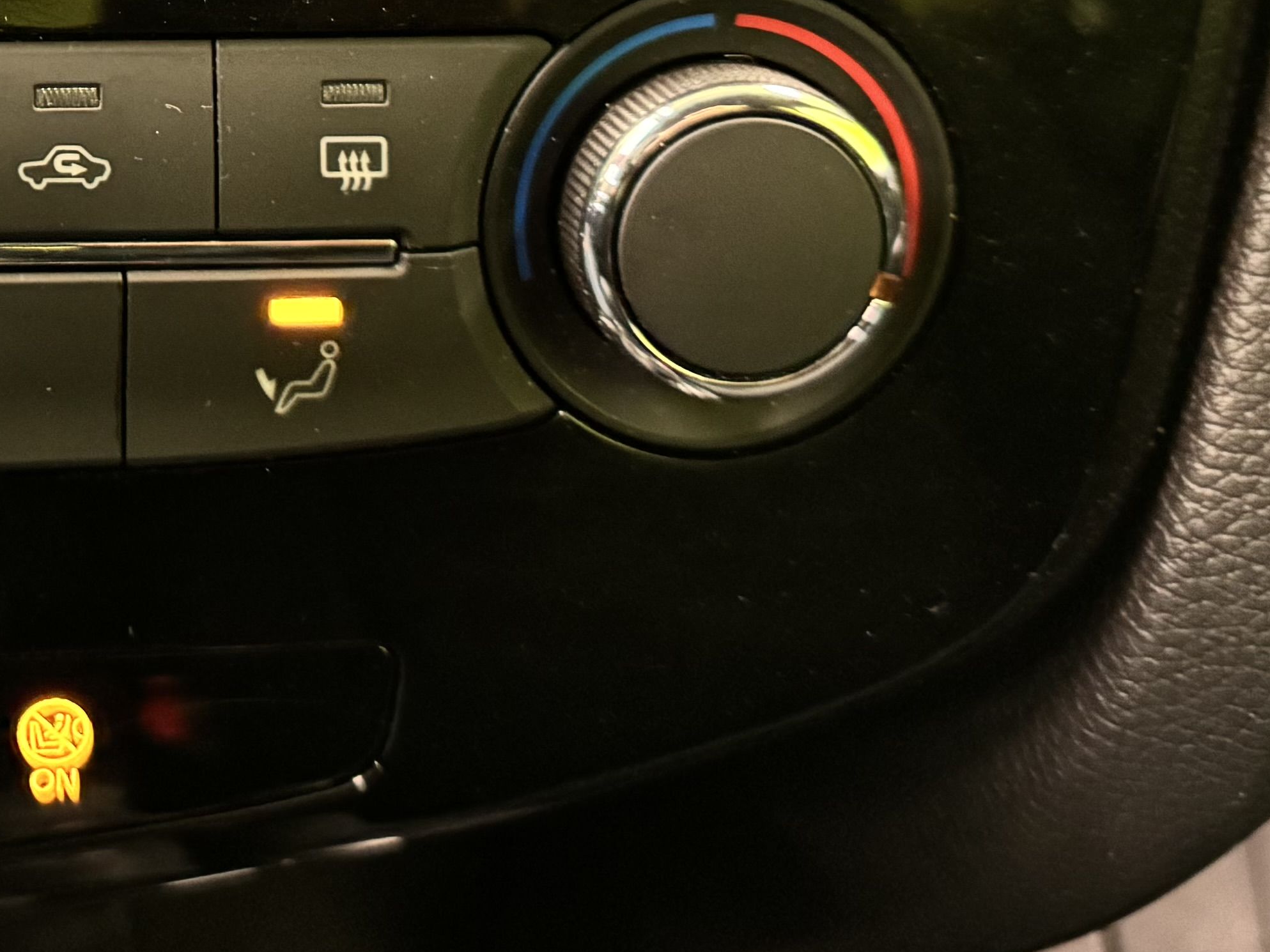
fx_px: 2531
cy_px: -279
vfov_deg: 19.7
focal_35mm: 69
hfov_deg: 26.0
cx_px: -133
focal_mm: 6.76
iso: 1000
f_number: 1.78
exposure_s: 1/40
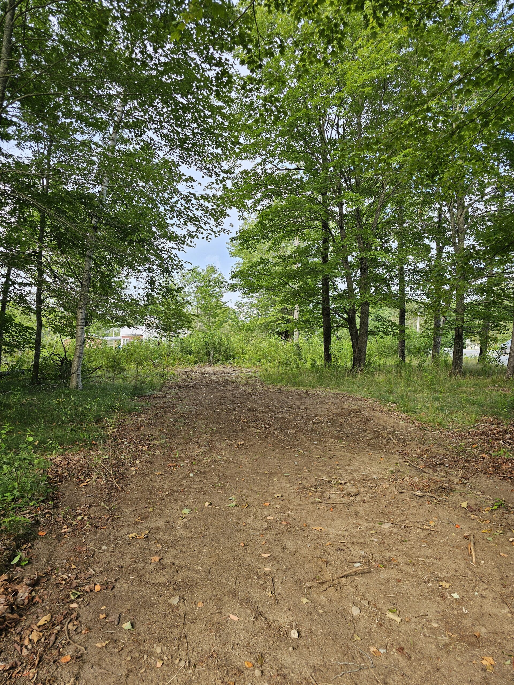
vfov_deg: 73.9
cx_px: 257
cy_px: 342
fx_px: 455
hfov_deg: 58.9
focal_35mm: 23
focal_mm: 6.3
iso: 10
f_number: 1.7
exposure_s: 1/125
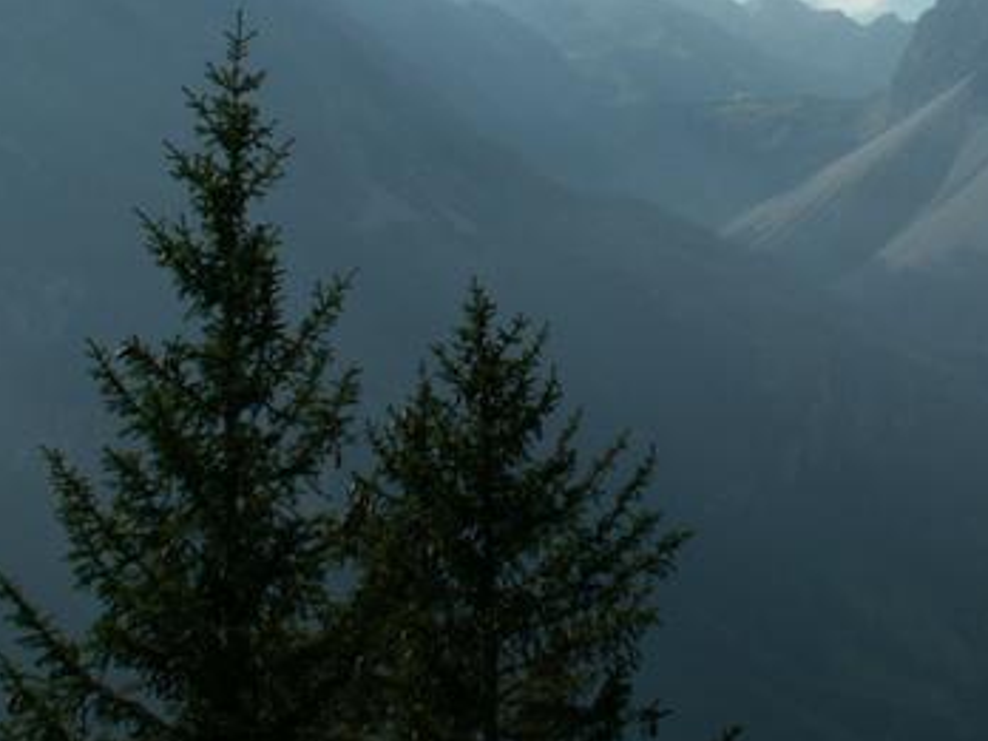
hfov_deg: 23.7
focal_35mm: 81
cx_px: 795
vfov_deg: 17.9
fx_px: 2312
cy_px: 85
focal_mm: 7.23
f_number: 8
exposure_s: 1/250
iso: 50
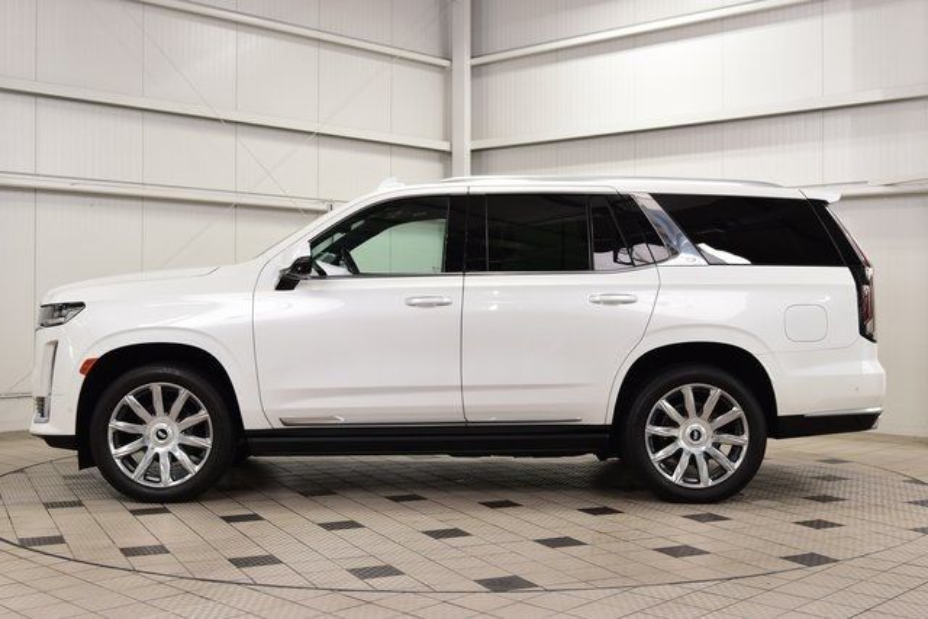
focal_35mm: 45
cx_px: 464
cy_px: 310
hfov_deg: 43.6
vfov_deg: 29.9
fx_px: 1160
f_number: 7.1
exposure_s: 1/30
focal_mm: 30
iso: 500
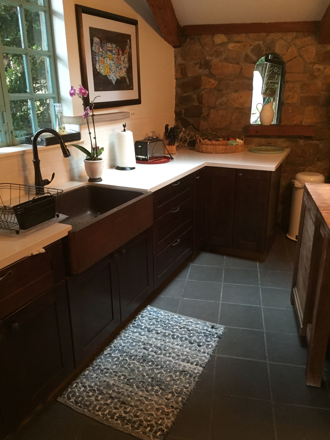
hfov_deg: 48.2
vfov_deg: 61.7
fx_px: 369
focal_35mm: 29
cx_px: 165
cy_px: 220
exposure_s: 1/30
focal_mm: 4.15
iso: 250
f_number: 2.2
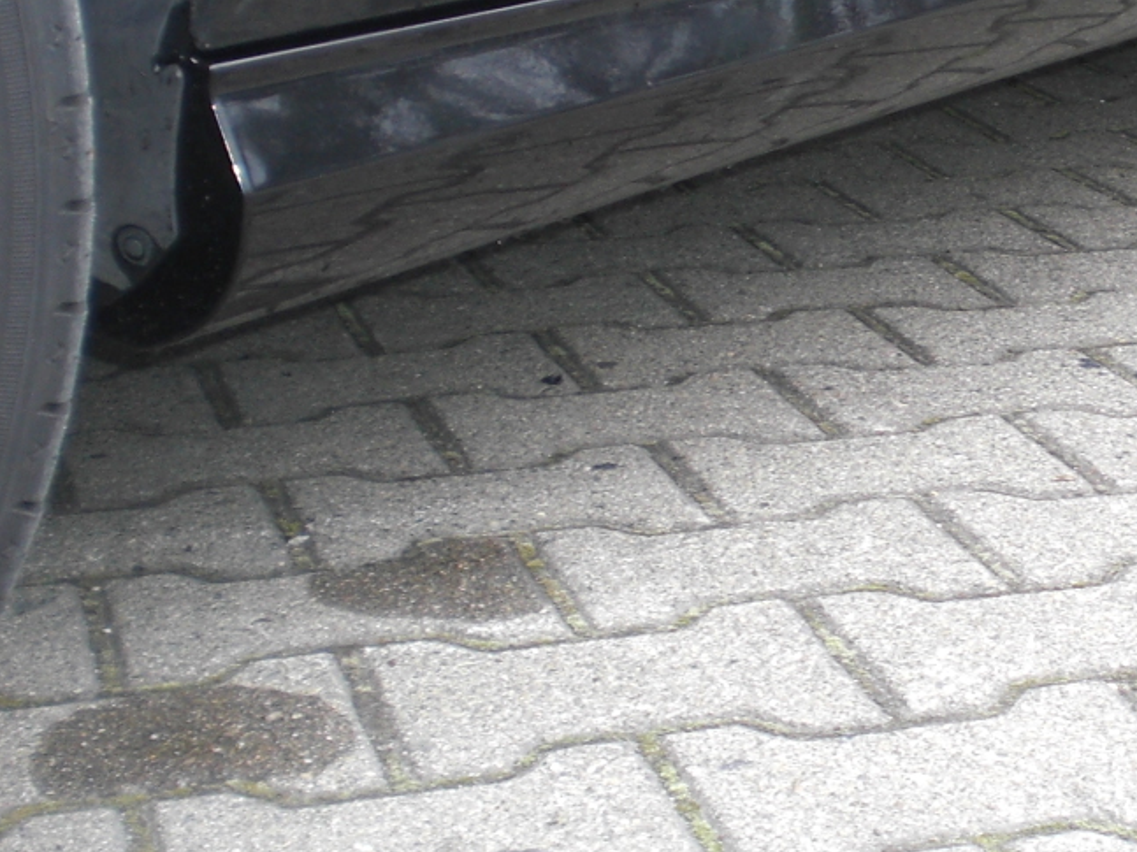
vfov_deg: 15.7
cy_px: 364
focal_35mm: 94
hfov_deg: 20.4
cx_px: 1033
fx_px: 3087
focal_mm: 6.3
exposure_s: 1/125
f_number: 3.1
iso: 64
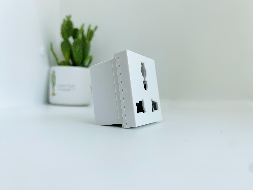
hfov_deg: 67.3
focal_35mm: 26
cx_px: 126
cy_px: 95
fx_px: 190
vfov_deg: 53.1
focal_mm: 4.25
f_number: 1.8
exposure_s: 1/329
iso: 25
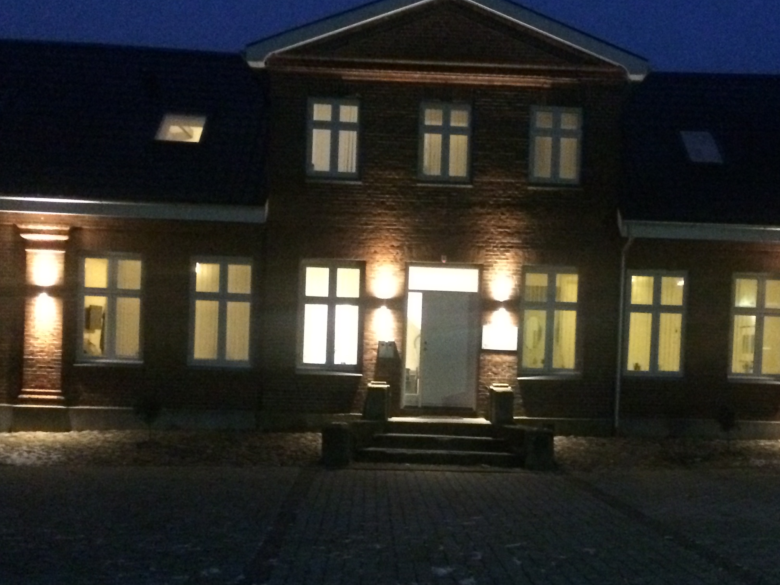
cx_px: 467
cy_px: 375
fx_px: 1104
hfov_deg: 38.8
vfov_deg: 29.5
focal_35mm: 49
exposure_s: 1/15
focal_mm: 4.12
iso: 2000
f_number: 2.2
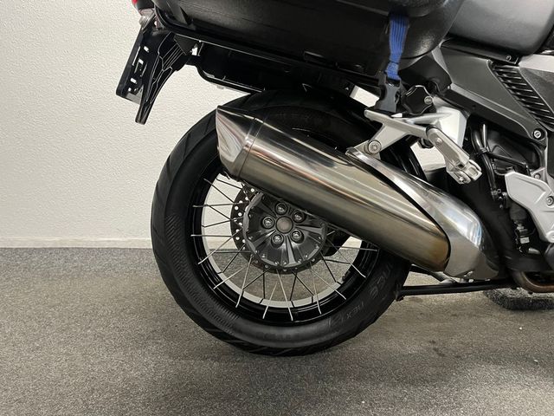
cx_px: 277
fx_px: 416
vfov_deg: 53.1
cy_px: 208
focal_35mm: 26
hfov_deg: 67.3
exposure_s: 1/50
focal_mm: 5.1
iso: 320
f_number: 1.6
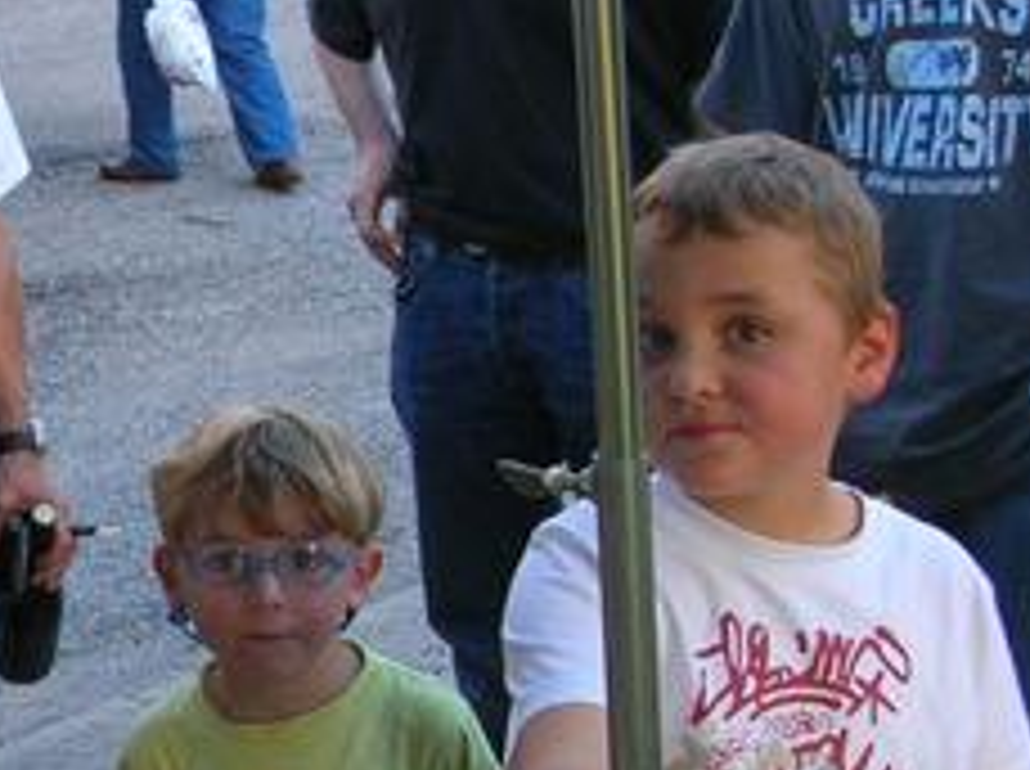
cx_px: -49
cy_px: 567
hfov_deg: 19.4
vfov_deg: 15.0
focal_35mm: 98
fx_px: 2911
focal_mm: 5.8
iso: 50
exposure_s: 1/36
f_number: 2.8
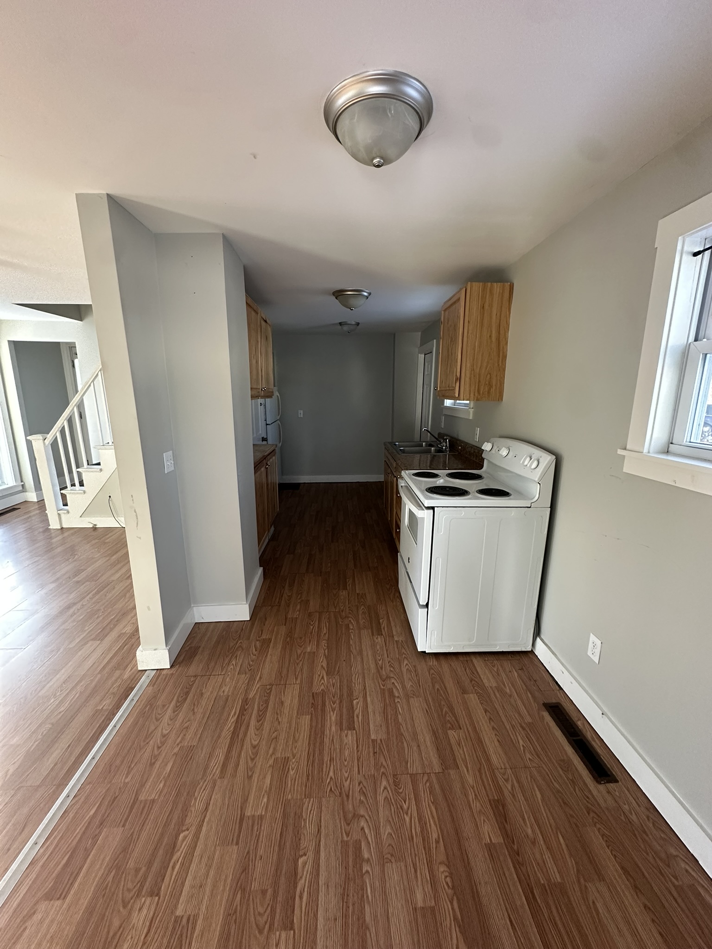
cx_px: 356
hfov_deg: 85.7
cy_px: 474
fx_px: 384
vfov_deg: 102.1
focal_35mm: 14
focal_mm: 2.22
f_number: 2.2
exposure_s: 1/99
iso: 250
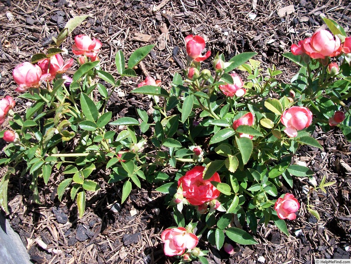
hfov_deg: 56.8
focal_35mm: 32
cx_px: 176
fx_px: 324
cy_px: 132
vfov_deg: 44.2
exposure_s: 1/800
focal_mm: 5.7
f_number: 2.9
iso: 80
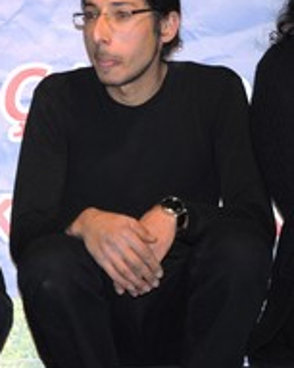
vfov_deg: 6.9
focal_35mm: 281
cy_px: 94
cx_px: 85
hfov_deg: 5.5
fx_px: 3065
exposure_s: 1/60
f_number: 5.6
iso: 400
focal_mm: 85
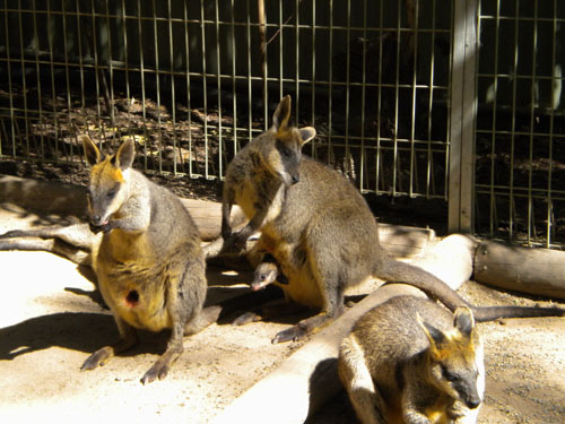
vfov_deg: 15.4
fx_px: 1567
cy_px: 212
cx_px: 282
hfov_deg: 20.4
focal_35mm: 96
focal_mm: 17.3
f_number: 5.7
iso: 287
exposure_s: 1/344
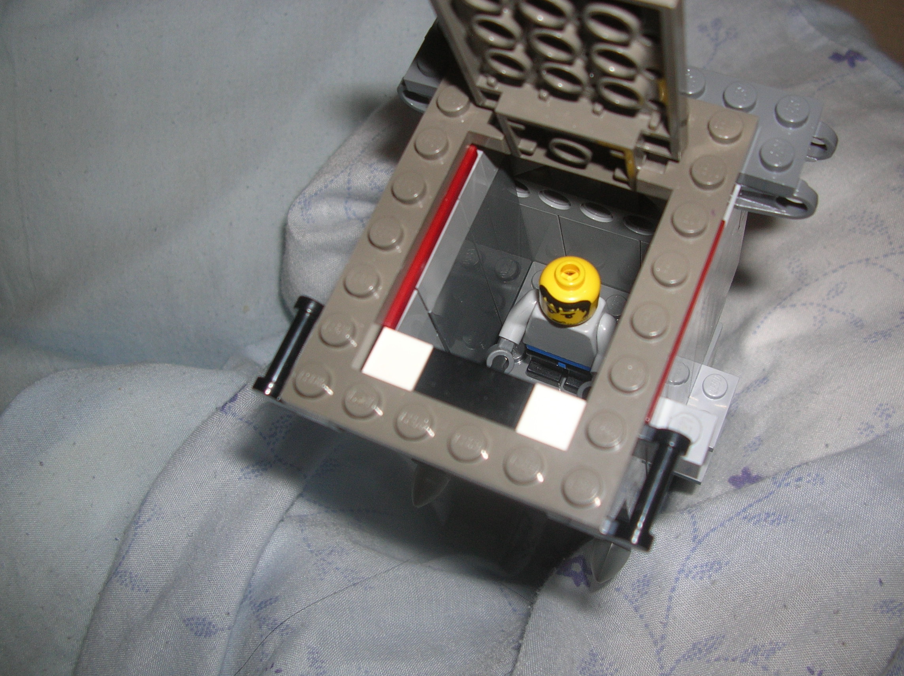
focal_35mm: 35
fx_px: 913
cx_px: 452
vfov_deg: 40.6
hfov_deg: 52.7
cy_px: 338
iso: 50
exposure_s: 1/60.1
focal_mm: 5.8
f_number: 2.8
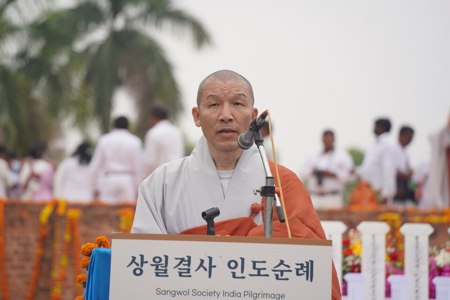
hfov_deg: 10.3
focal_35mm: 200
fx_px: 2499
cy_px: 150
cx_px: 225
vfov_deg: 6.9
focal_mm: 200
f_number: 5.6
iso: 125
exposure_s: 1/250
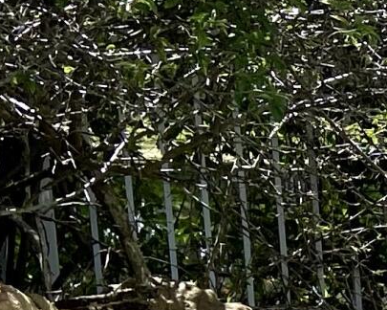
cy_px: 635
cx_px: 1072
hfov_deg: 8.8
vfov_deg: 7.8
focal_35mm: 188
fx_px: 2153
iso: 32
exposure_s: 1/1272
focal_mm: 4.25
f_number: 1.8
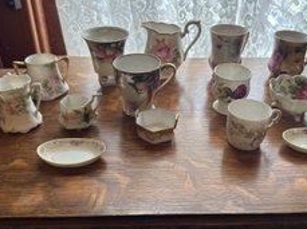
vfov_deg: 39.5
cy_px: 120
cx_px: 170
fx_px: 319
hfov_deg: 51.3
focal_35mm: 36
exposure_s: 1/120
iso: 80
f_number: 1.78
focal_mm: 6.86
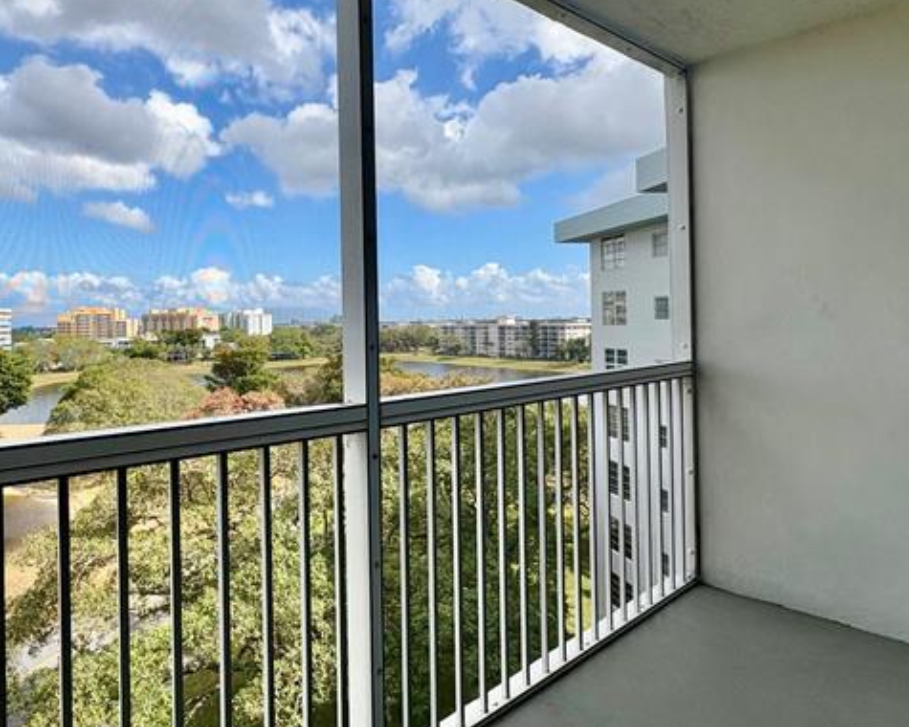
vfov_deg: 60.7
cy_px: 318
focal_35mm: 23
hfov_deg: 71.2
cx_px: 333
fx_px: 619
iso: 50
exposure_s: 1/1160
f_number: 2.2
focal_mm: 2.22
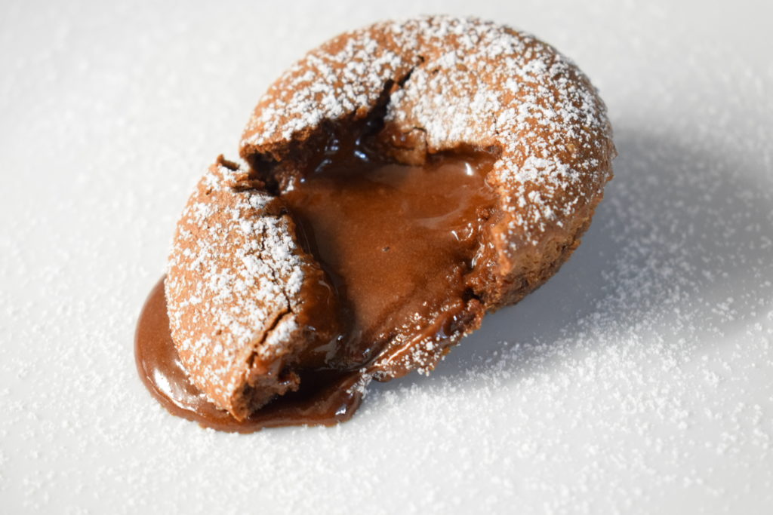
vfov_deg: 19.7
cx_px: 386
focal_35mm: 69
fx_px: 1482
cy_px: 258
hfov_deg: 29.2
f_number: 5.3
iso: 3200
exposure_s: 1/50
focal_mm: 46
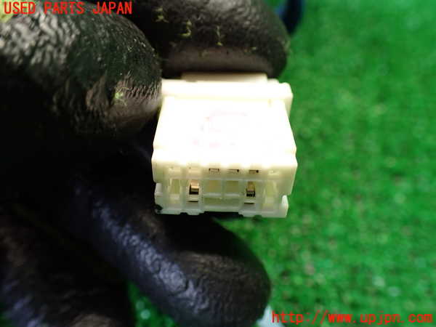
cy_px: 164
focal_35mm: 30
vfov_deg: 46.8
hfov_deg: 60.0
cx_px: 218
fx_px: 378
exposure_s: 1/125
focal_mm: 5.4
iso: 320
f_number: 2.3
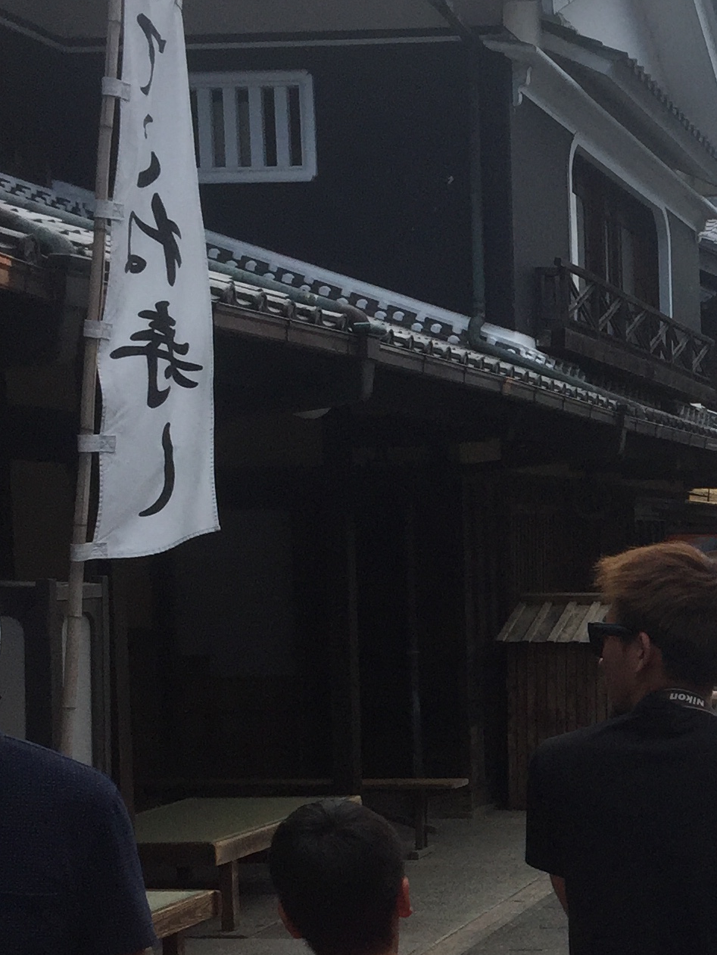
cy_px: 735
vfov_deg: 25.6
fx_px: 2071
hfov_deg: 18.5
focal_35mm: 75
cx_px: 890
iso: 32
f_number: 2.2
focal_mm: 4.15
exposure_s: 1/2825
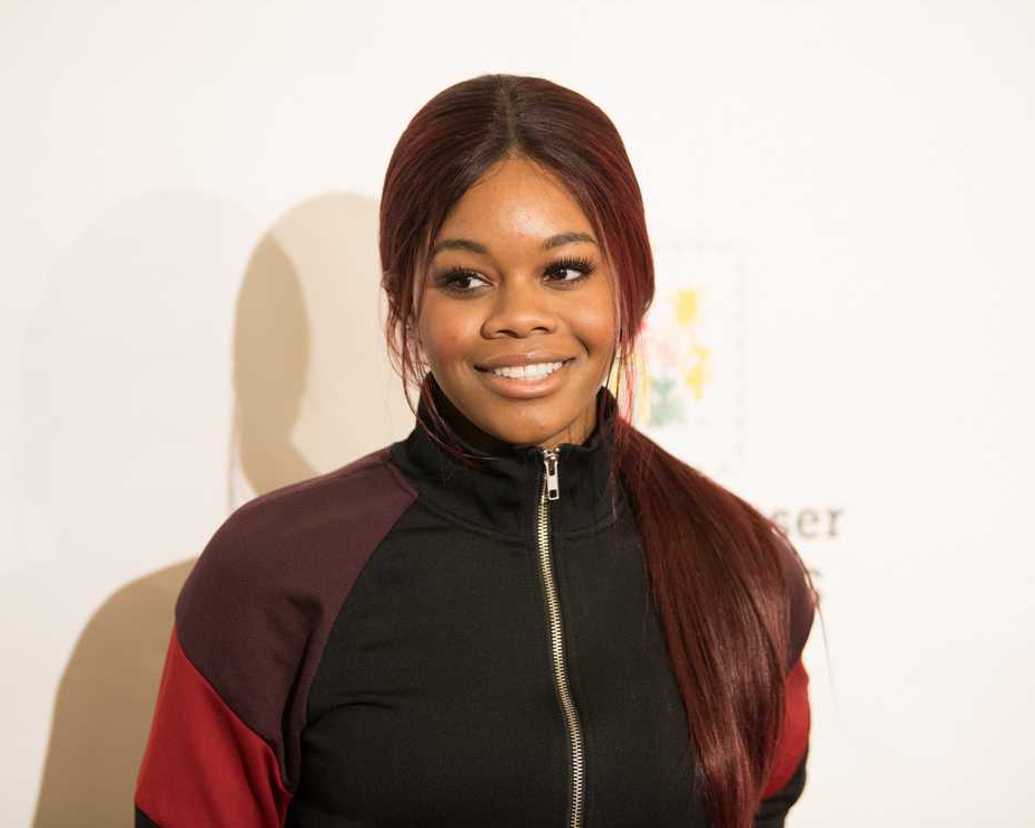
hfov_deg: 15.4
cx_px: 481
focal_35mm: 125
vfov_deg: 12.3
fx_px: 3829
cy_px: 413
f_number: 2.8
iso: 2000
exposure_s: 1/250
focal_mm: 110
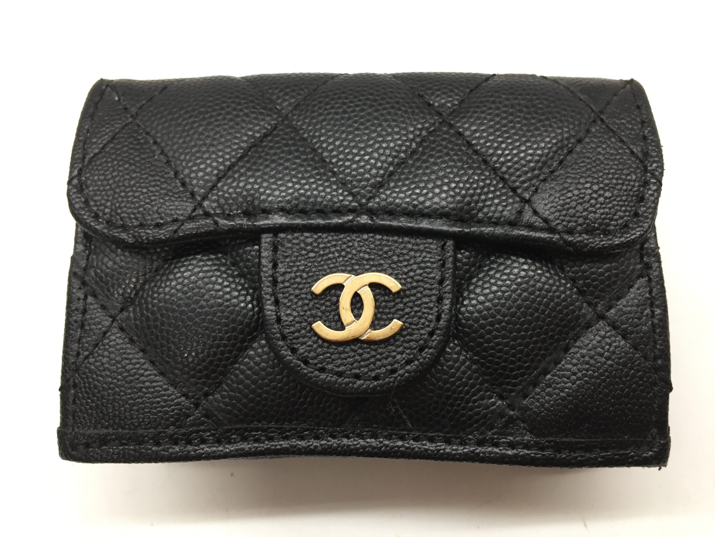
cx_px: 358
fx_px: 599
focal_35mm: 29
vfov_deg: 48.2
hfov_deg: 61.7
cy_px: 268
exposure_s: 1/30
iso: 100
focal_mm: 4.15
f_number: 2.2
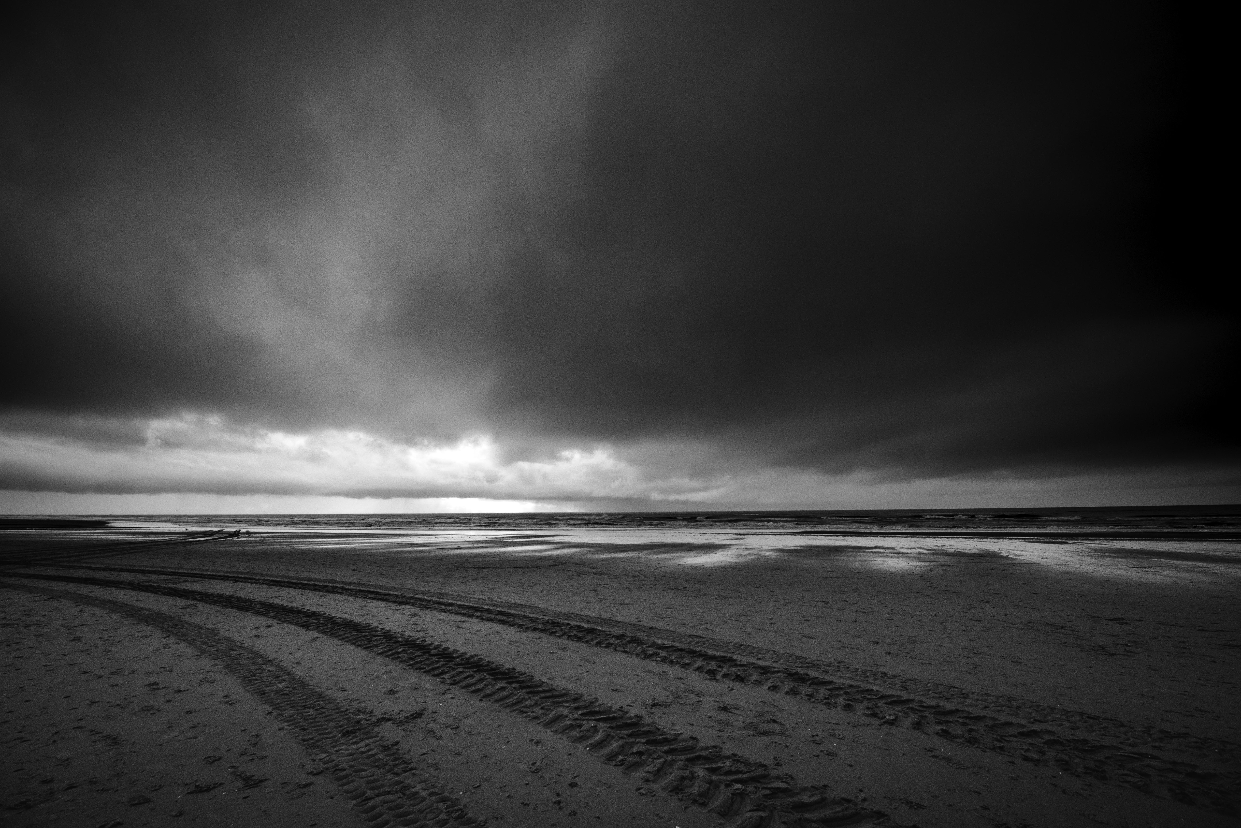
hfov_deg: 104.2
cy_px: 414
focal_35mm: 14
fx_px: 483
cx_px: 620
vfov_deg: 81.2
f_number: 6.3
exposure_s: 1/200
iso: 400
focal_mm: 14
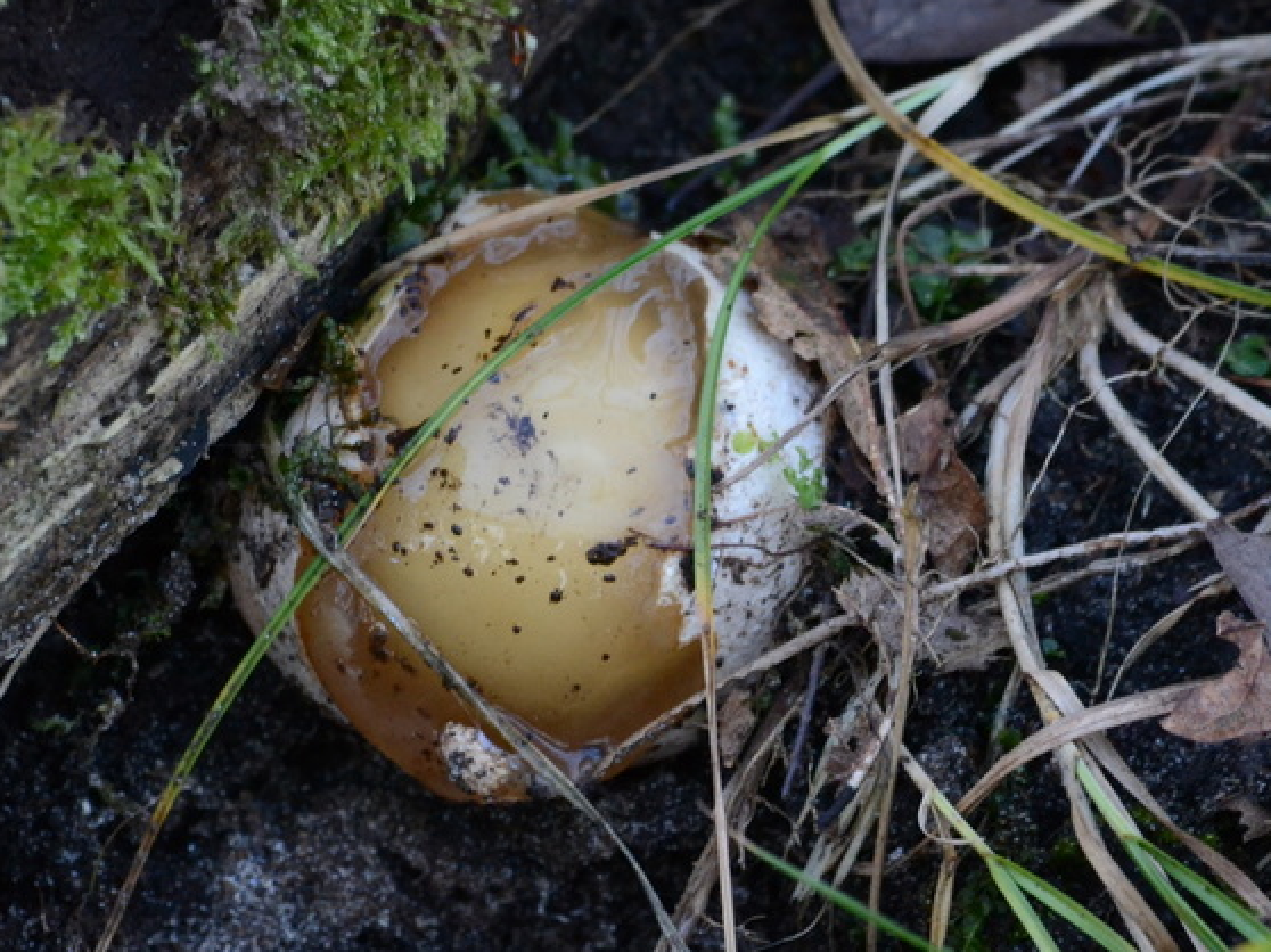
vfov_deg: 3.3
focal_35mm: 455
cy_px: 422
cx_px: 574
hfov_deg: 4.4
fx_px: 16699
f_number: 11
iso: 1600
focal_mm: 220
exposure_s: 1/80
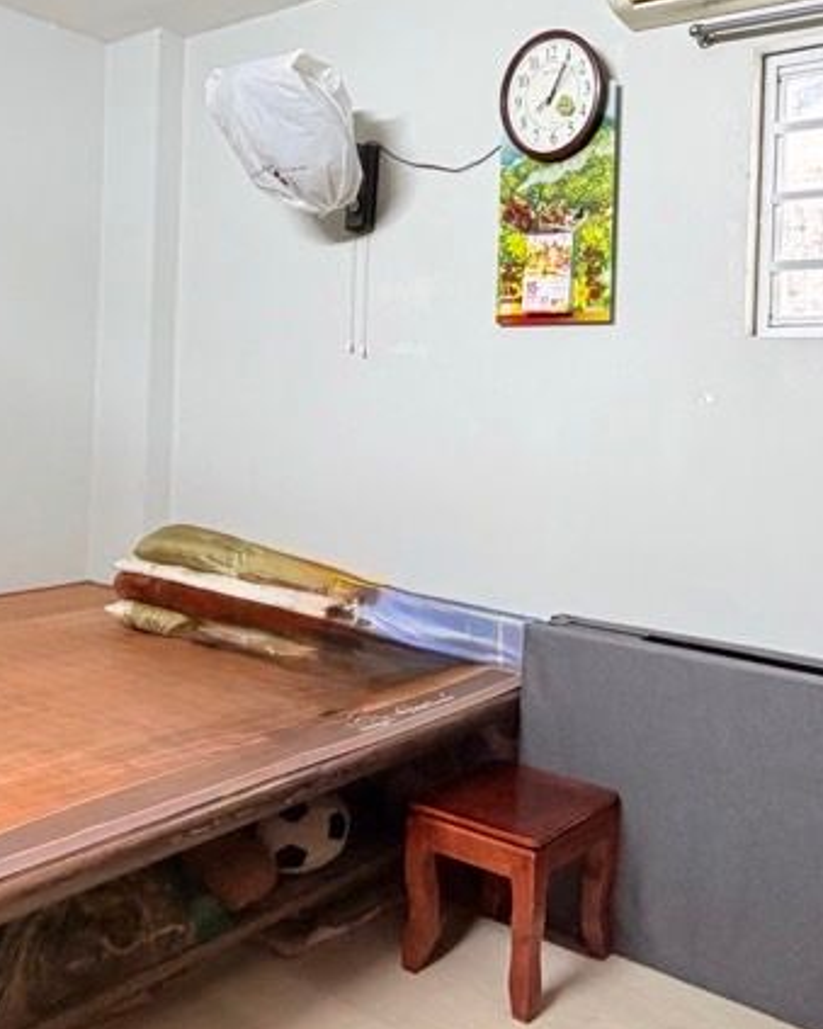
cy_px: 417
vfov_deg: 53.9
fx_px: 1005
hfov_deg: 44.0
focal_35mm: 33
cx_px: 532
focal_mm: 2.22
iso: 320
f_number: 2.2
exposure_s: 1/74
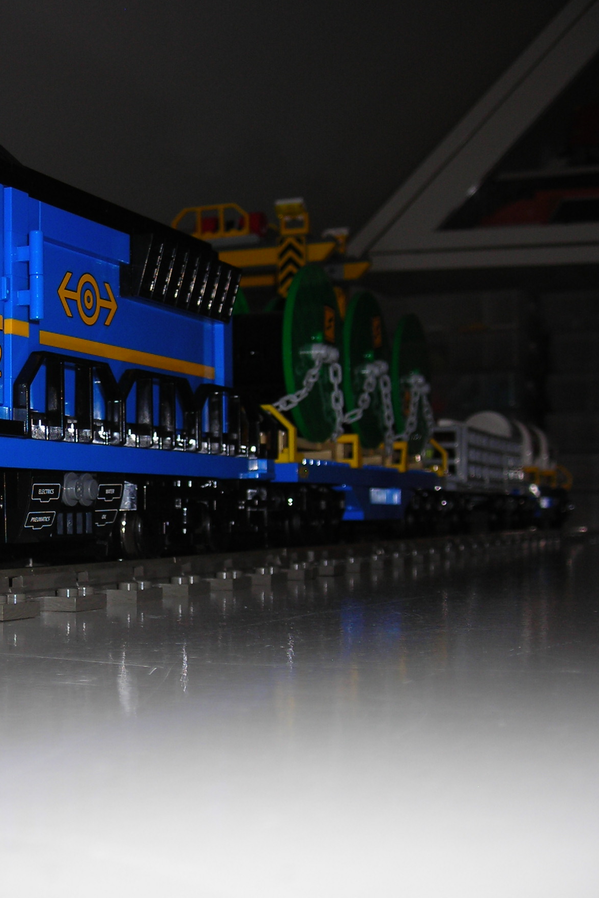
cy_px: 481
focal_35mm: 58
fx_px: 1448
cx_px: 37
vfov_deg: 34.5
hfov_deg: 22.7
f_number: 3.2
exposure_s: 1/60.1
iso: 50
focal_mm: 6.3
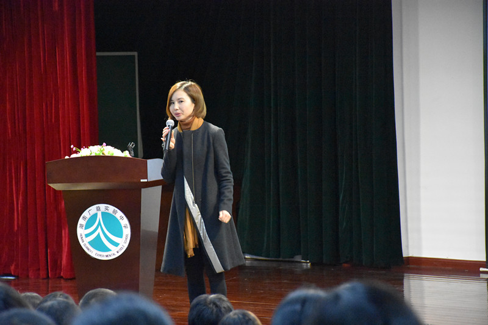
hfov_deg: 13.0
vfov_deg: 8.7
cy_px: 162
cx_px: 244
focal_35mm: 158
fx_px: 2134
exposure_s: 1/80
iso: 12800
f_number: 5.6
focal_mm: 105
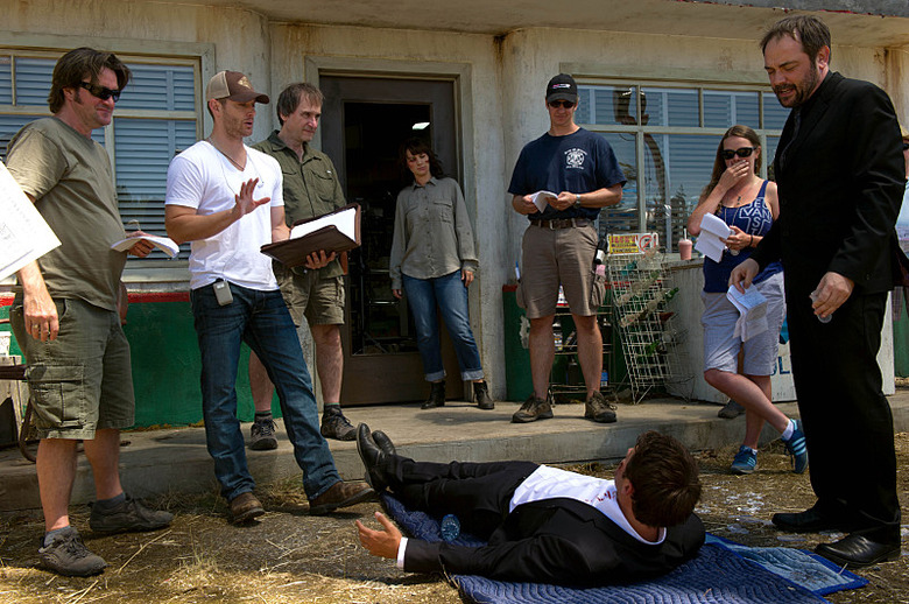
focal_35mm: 34
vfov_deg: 38.8
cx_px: 454
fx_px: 857
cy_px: 302
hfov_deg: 55.9
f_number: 10
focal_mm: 34
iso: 200
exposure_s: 1/160
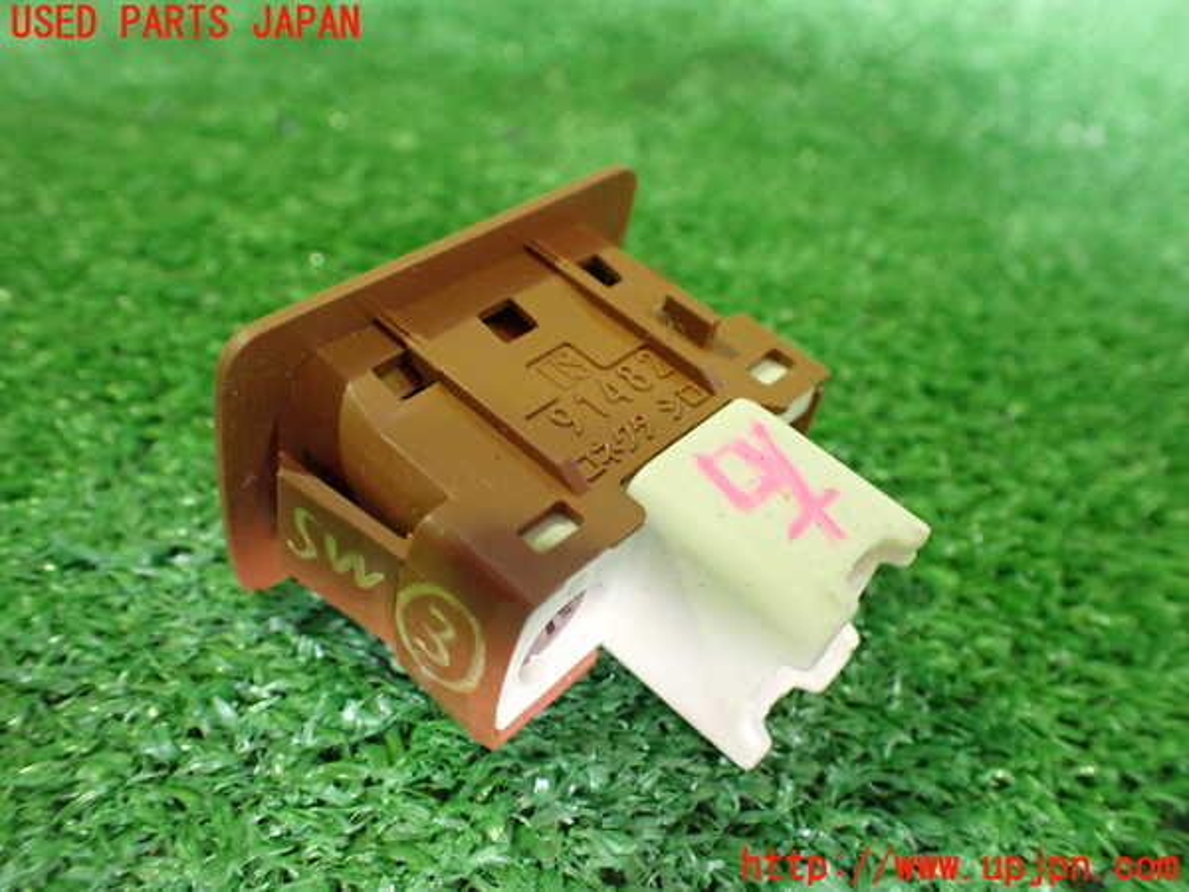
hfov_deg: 60.0
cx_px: 594
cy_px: 446
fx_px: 1030
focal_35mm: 30
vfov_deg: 46.8
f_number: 2.3
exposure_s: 1/30
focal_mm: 5.4
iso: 1000
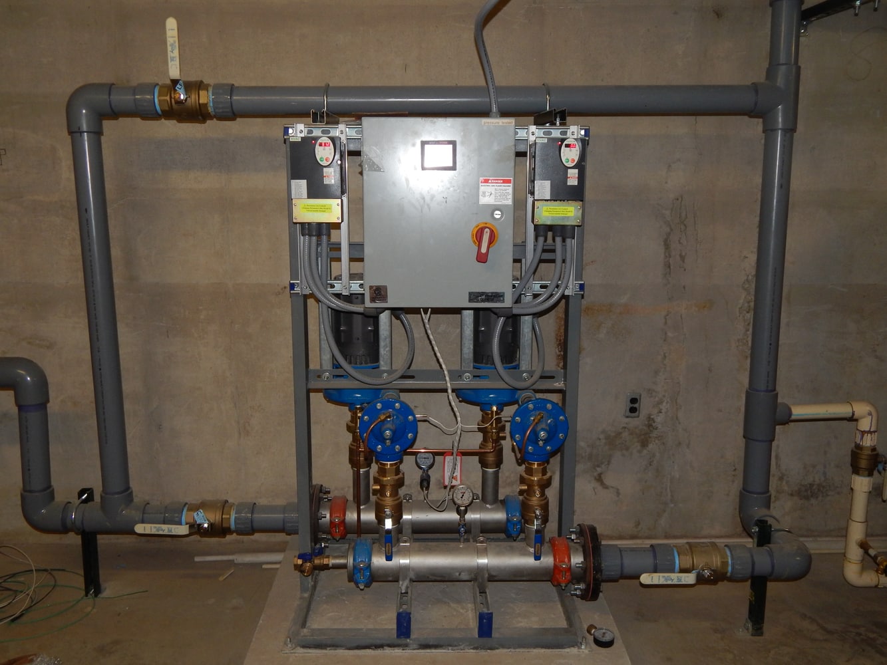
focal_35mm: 31
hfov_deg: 58.3
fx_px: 794
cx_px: 444
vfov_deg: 45.4
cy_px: 332
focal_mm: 5.6
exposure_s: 1/30
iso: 200
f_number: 3.2
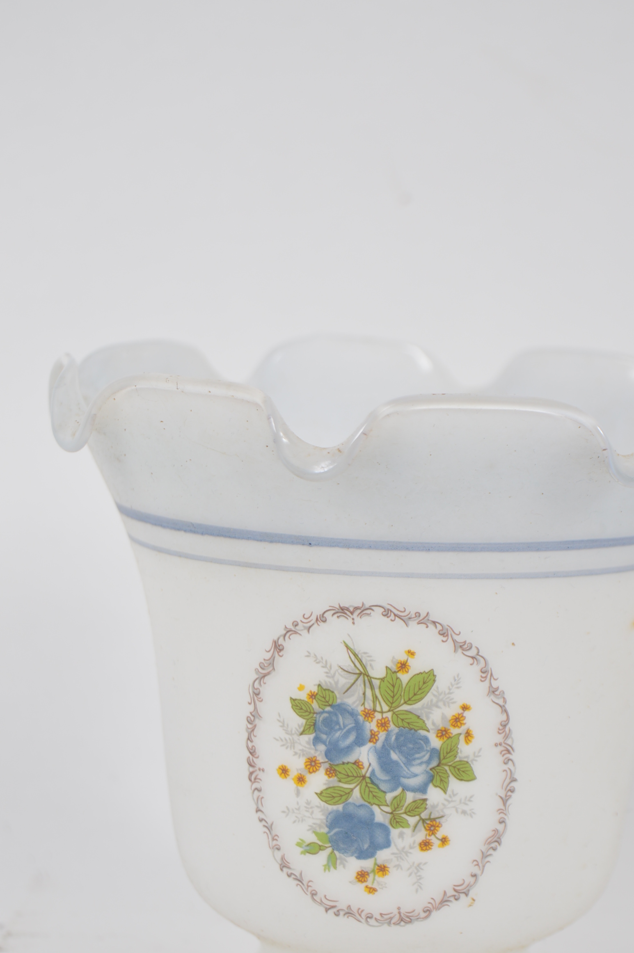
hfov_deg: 13.5
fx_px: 2672
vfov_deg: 20.2
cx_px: 403
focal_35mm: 101
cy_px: 605
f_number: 5.6
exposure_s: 1/80
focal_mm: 52
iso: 100
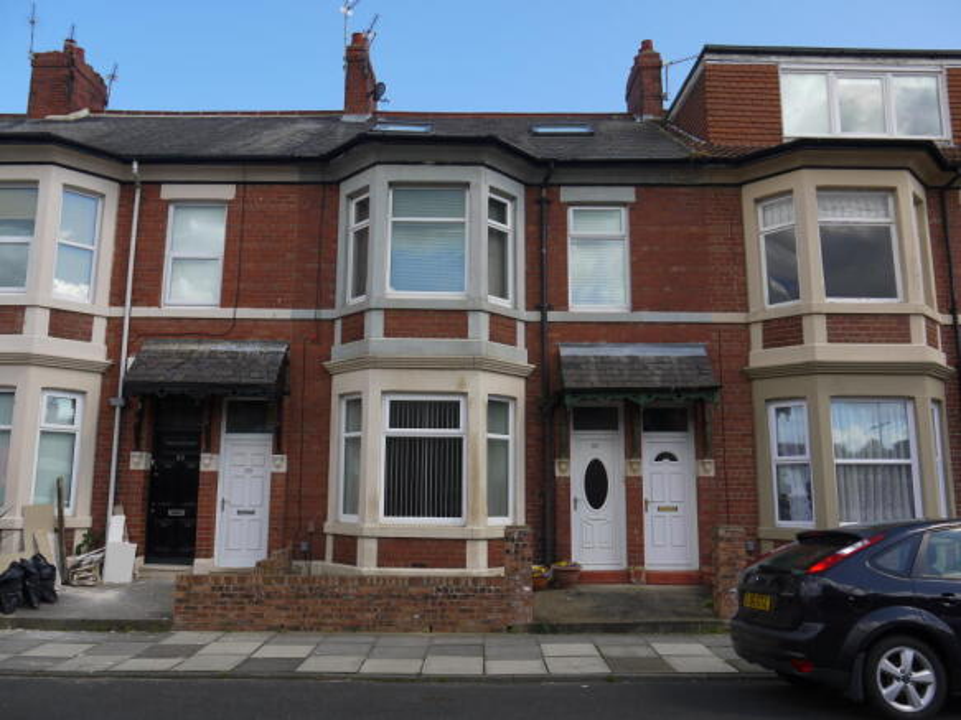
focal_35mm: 28
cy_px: 360
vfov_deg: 49.7
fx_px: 777
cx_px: 480
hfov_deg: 63.5
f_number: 6.3
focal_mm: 14
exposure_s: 1/320
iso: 160
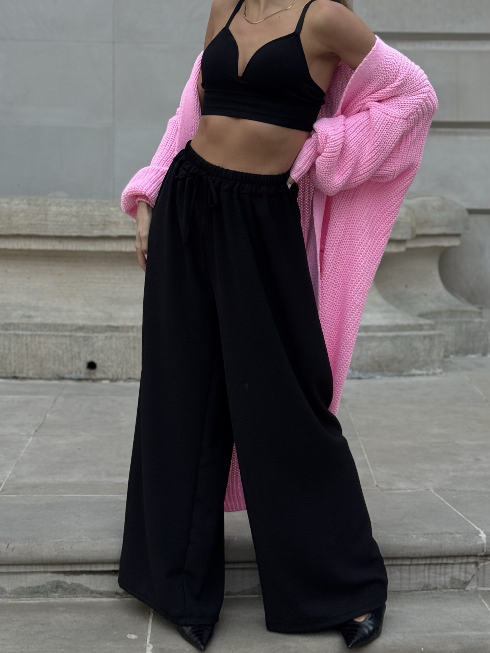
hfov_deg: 30.3
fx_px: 906
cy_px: 326
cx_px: 245
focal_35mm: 48
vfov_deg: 39.7
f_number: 1.78
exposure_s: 1/121
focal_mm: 6.76
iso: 100
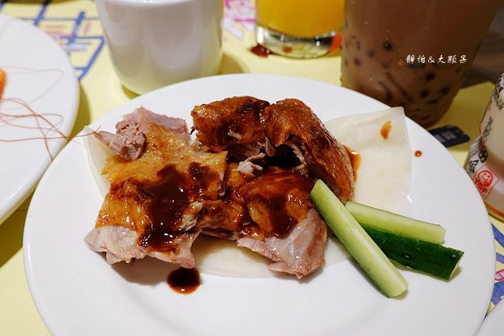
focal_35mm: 36
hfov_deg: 53.1
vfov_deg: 36.9
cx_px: 252
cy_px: 168
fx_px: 504
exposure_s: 1/40
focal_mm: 13.29
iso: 250
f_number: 3.5
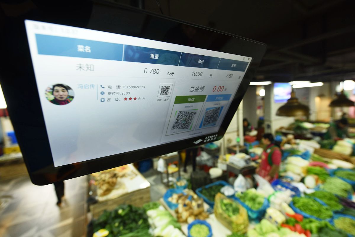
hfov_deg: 93.3
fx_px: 168
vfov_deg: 70.5
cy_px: 118
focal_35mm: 17
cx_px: 178
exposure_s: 1/60
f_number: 4
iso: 500
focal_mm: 17
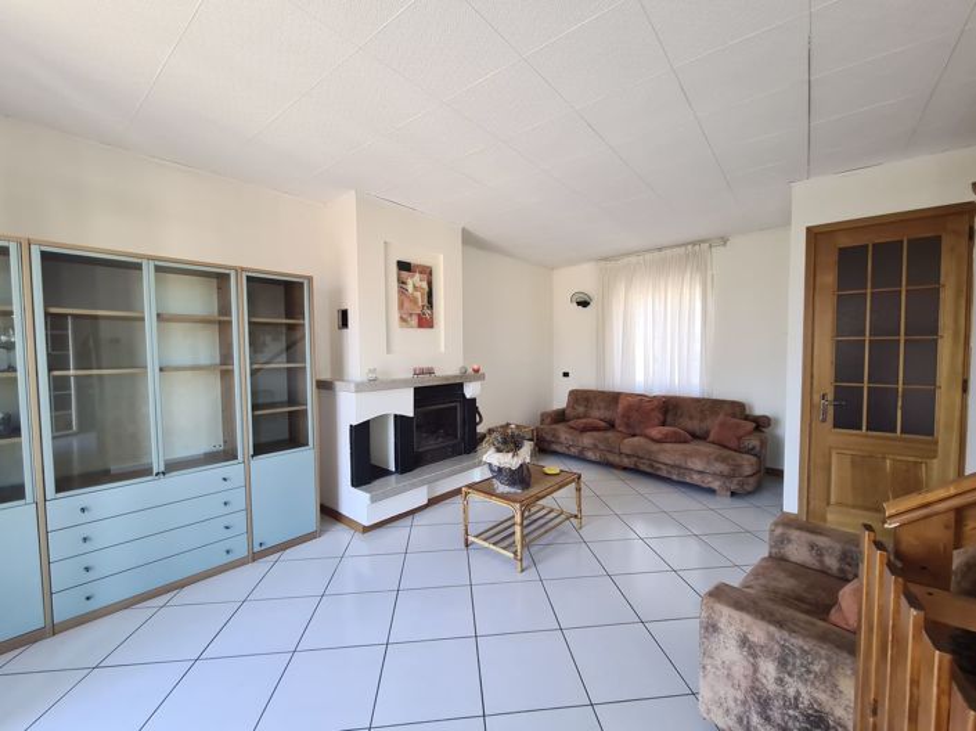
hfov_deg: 106.2
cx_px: 488
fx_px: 366
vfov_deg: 89.9
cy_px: 366
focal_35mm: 13
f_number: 2.2
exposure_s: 1/50
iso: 100
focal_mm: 2.2
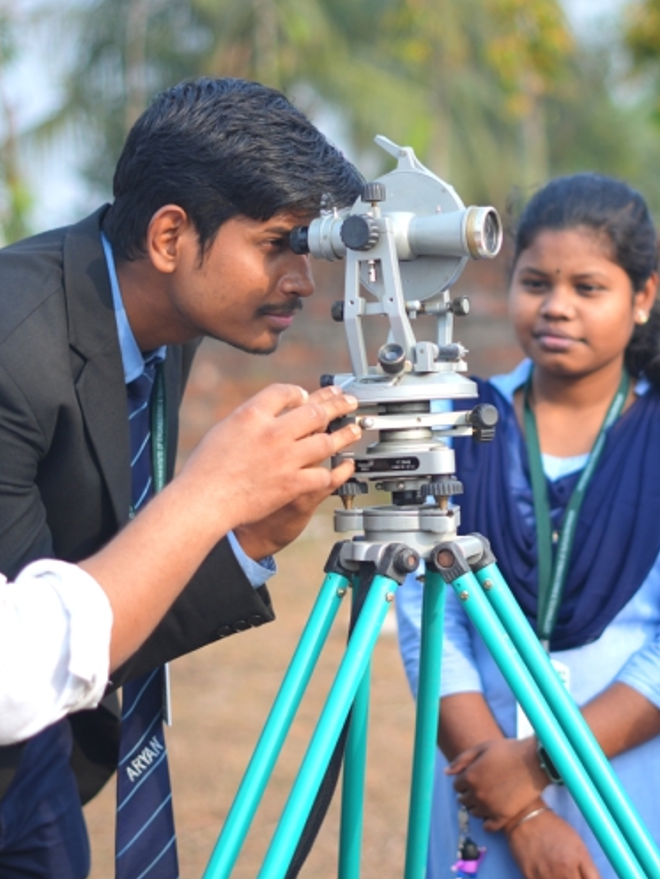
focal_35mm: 99
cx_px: 465
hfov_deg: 14.9
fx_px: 2516
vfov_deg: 19.8
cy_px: 420
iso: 50
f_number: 1.8
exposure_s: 1/800
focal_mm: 50
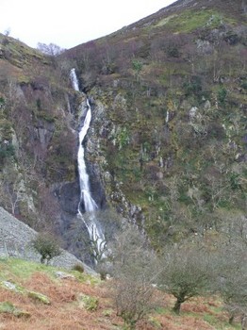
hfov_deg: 18.0
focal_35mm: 82
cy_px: 165
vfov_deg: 23.9
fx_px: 781
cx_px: 124
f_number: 3.2
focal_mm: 13.7
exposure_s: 1/200
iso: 160
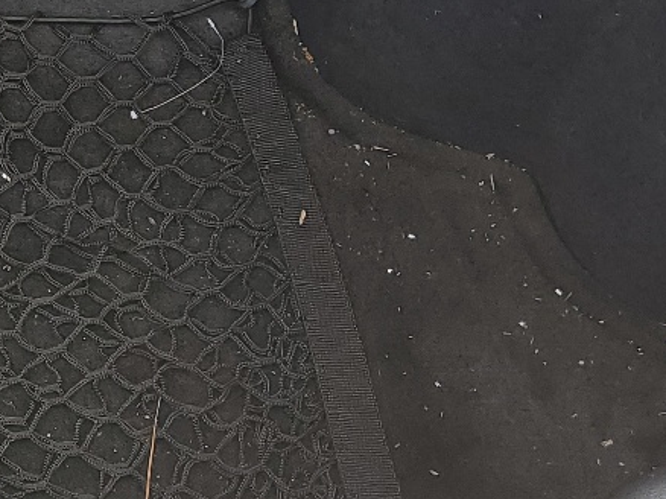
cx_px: -310
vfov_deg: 15.3
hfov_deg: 18.5
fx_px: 1827
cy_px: 18
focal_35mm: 95
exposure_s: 1/208
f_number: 1.5
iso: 50
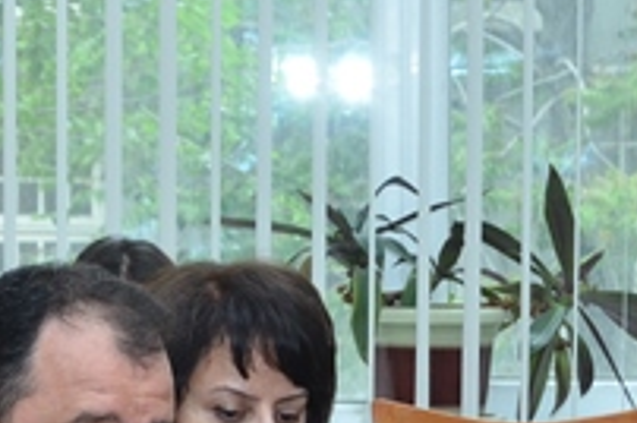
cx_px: 284
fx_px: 4028
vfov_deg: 5.9
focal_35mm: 228
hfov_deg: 9.0
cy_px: 606
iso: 1100
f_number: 10
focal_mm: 48
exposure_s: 1/160
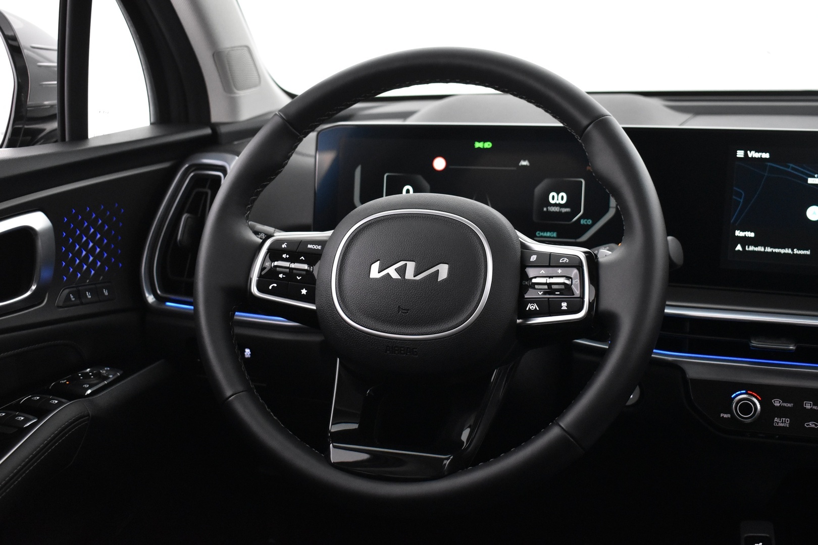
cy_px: 272
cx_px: 409
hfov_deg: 45.0
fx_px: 988
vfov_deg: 30.8
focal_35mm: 44
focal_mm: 29
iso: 3200
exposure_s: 1/30
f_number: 4.2
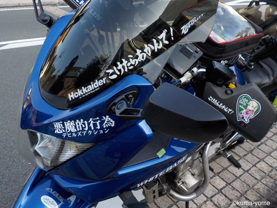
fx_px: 240
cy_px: 104
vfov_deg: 46.8
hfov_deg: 60.0
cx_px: 138
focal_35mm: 30
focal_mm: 4.1
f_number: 3.3
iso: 125
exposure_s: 1/250
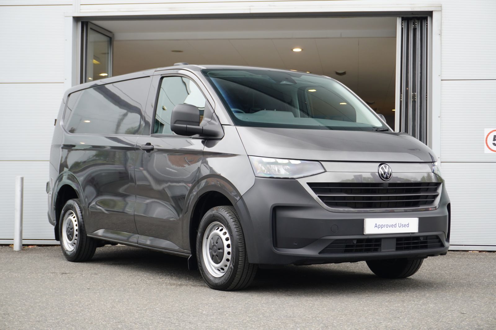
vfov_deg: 21.5
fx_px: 867
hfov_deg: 31.9
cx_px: 248
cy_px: 165
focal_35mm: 63
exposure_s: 1/80
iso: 250
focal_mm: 42
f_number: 5.6
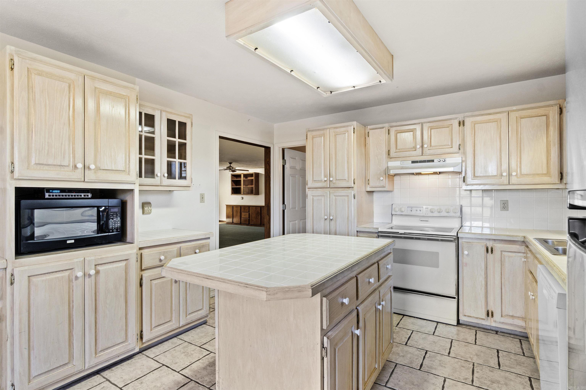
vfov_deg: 67.4
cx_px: 293
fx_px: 293
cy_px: 195
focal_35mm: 18
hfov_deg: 90.0
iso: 250
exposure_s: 1/2
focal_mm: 12
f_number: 9
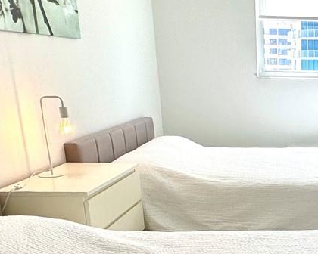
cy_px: 209
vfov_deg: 28.4
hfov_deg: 32.1
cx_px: 344
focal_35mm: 52
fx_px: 489
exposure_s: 1/184
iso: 40
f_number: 2.2
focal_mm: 2.22
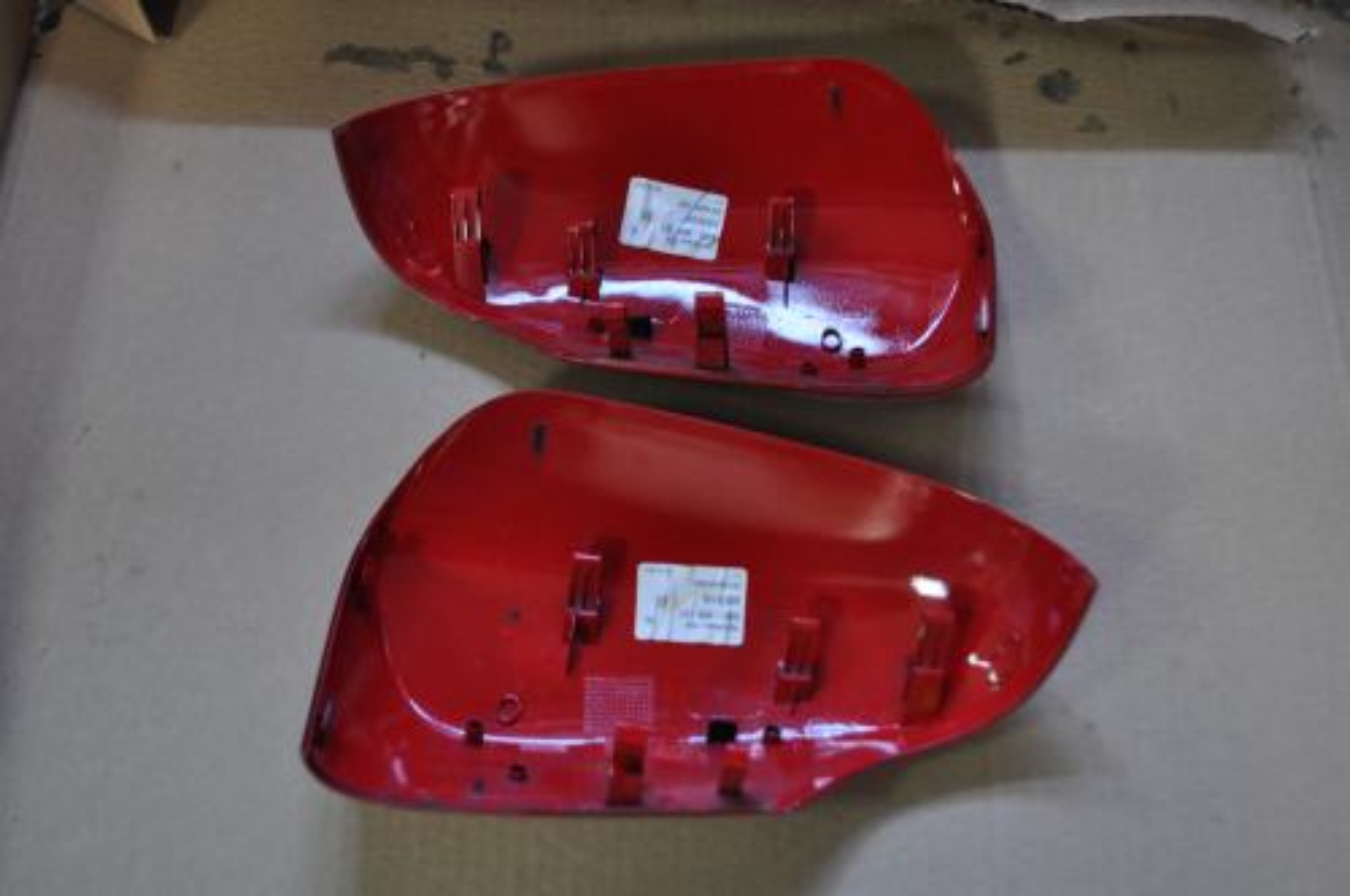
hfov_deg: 49.6
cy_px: 448
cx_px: 675
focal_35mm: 39
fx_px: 1461
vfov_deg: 34.1
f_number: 4.2
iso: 1600
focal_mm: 26
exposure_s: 1/25
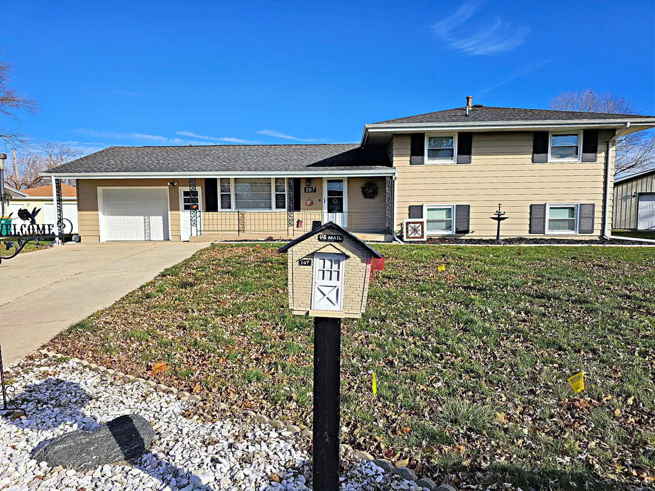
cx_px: 328
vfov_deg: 58.9
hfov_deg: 73.9
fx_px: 435
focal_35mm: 23
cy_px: 246
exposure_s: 1/1493
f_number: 1.7
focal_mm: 6.3
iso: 16
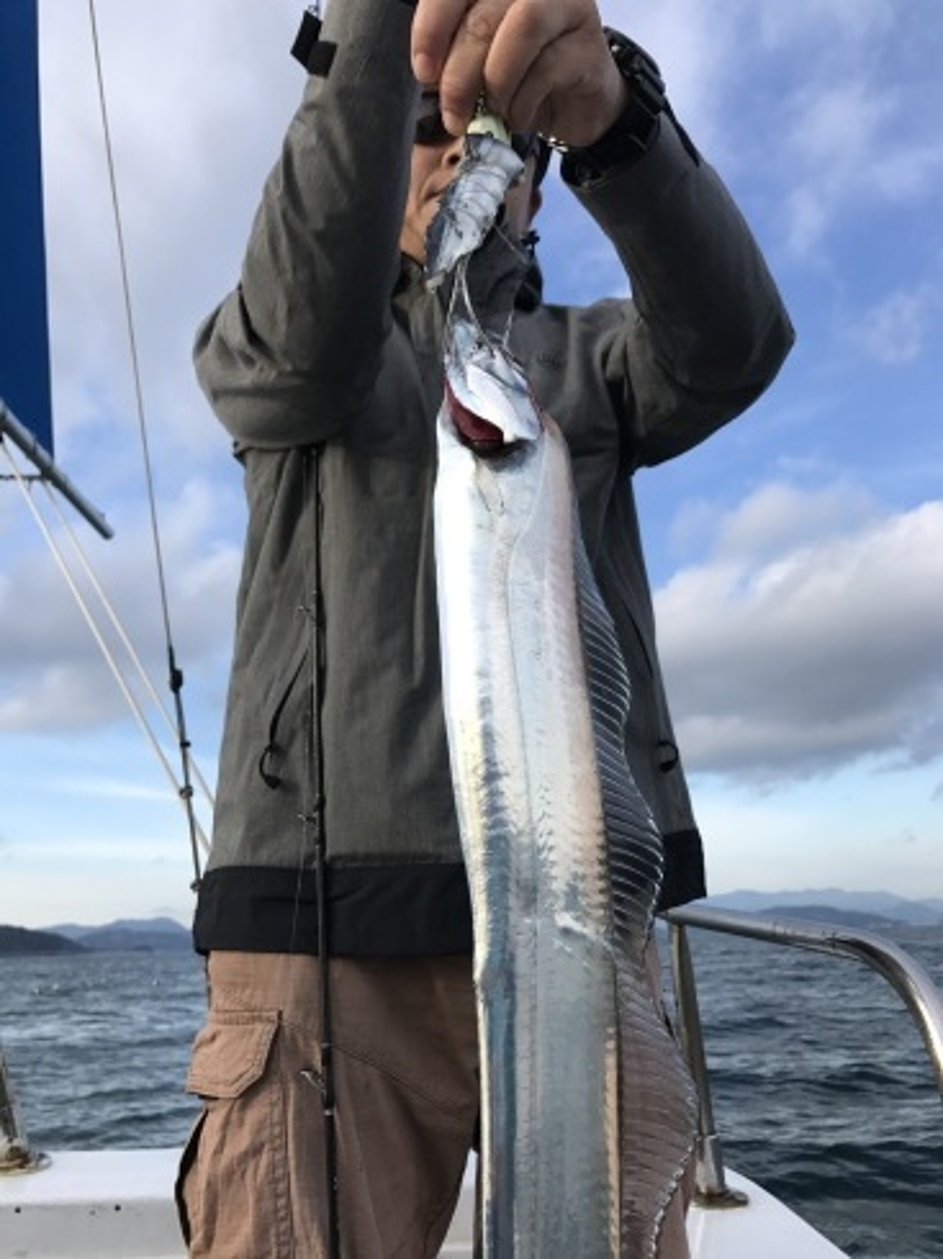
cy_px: 630
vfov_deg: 63.5
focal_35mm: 28
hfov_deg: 49.7
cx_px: 472
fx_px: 1018
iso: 20
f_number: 1.8
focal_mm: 3.99
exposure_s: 1/948
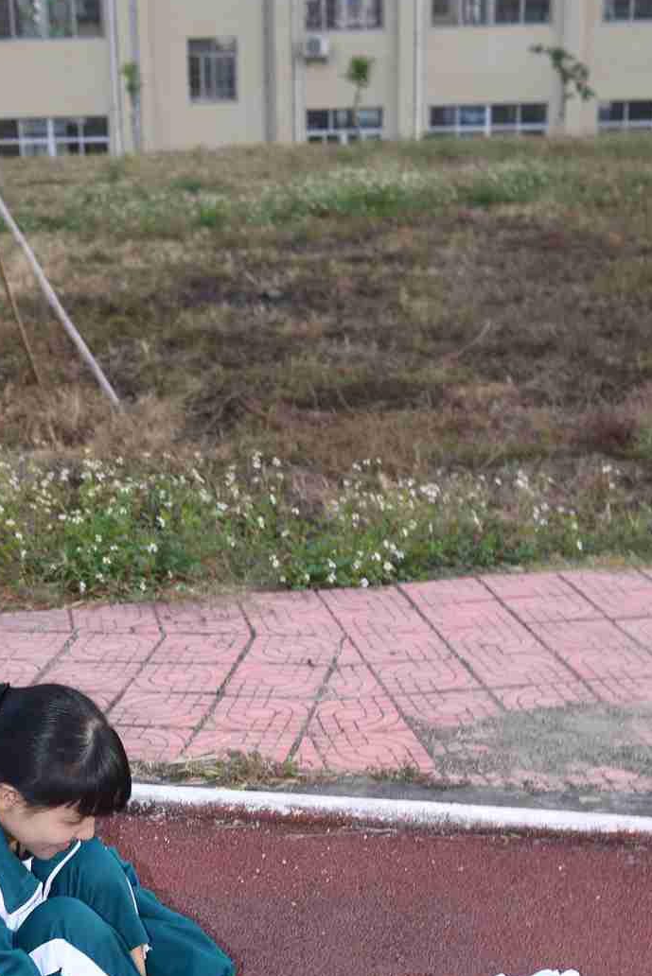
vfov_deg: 31.9
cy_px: 794
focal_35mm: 61
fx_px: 1655
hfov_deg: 22.2
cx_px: 238
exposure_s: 1/60
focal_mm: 35
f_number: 5.6
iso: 320
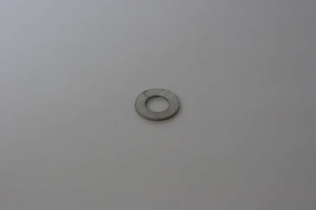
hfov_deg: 20.0
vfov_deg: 13.4
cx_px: 158
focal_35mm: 102
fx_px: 895
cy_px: 105
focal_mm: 68
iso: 800
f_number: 8
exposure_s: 1/60
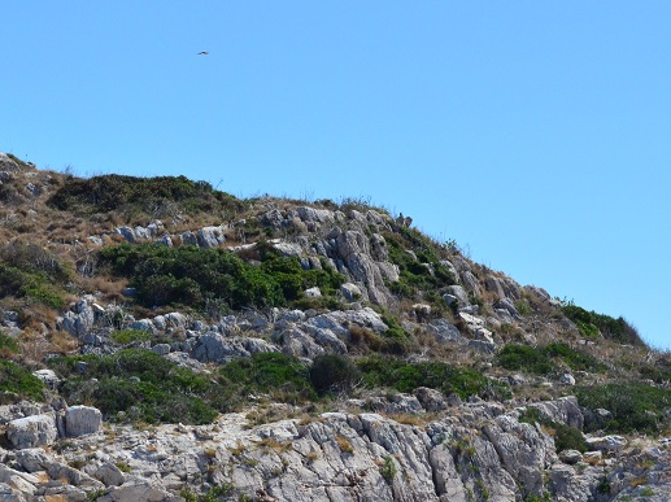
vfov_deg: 7.6
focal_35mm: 195
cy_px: 371
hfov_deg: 10.1
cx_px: 134
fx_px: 3777
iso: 1400
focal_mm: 70
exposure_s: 1/8000
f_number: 6.3
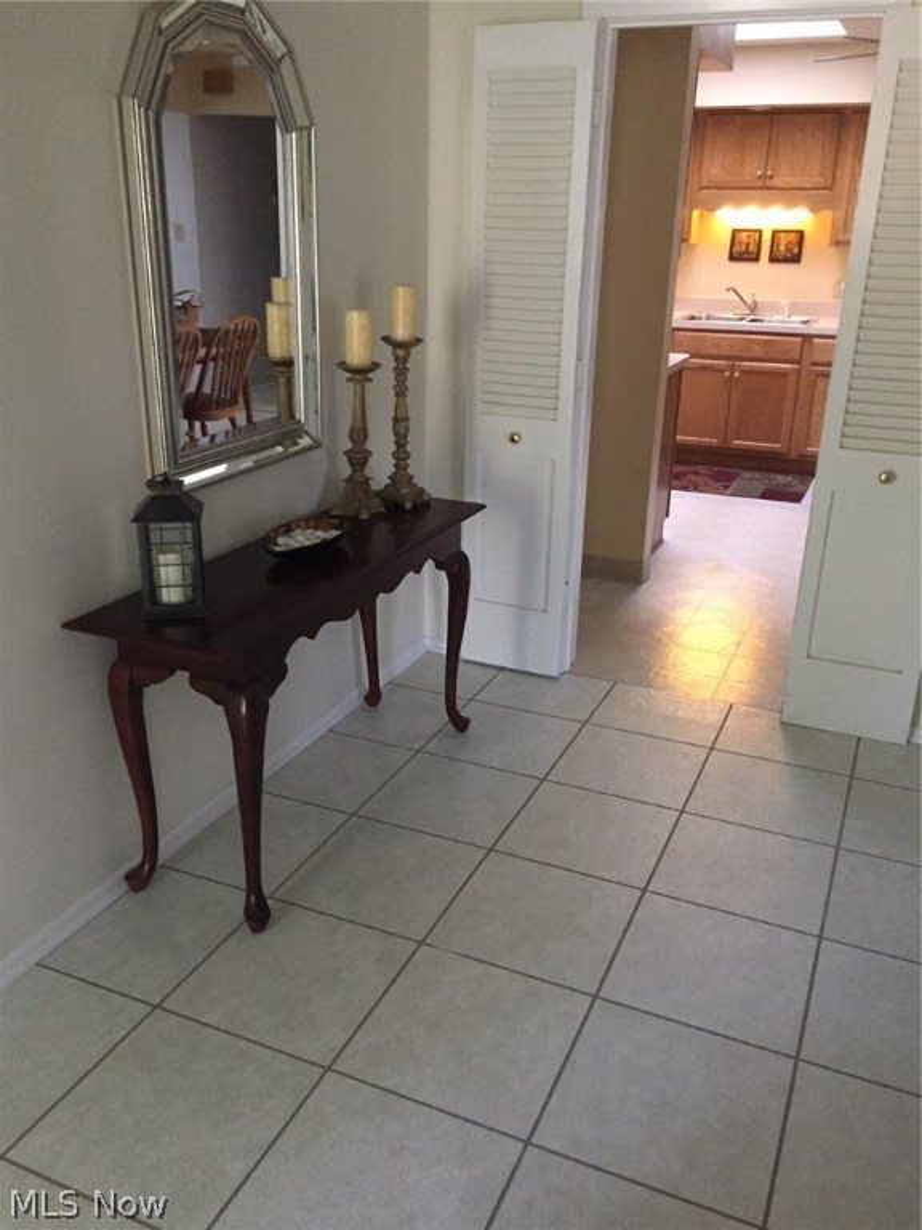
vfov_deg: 61.7
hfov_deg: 48.2
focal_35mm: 29
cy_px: 615
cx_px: 461
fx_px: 1030
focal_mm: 4.15
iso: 250
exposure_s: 1/17
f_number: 2.2
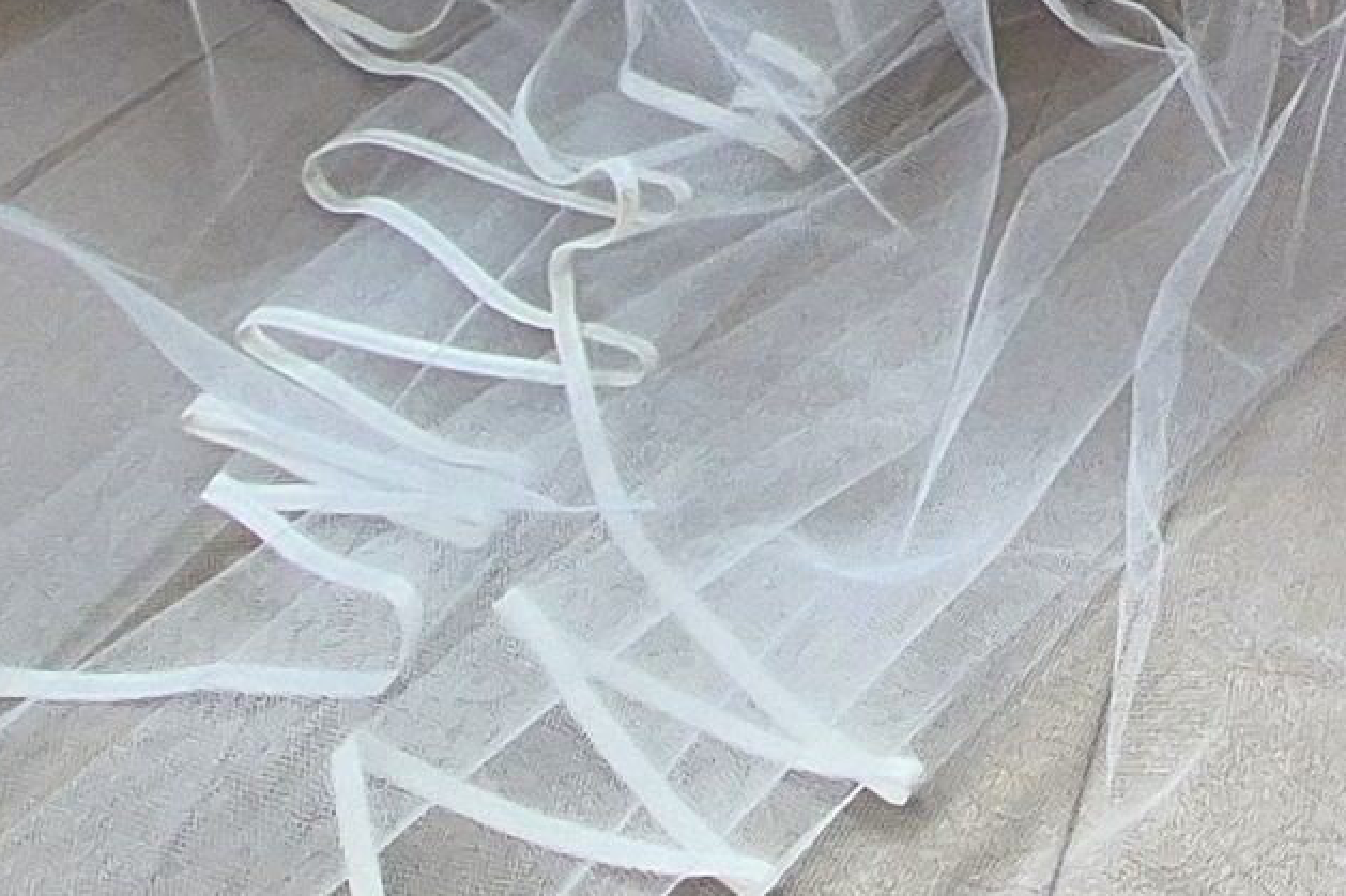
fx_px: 3214
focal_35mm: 86
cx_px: 2099
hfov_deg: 20.0
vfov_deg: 10.7
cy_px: -1798
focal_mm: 2.2
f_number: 2.2
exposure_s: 1/100
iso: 100
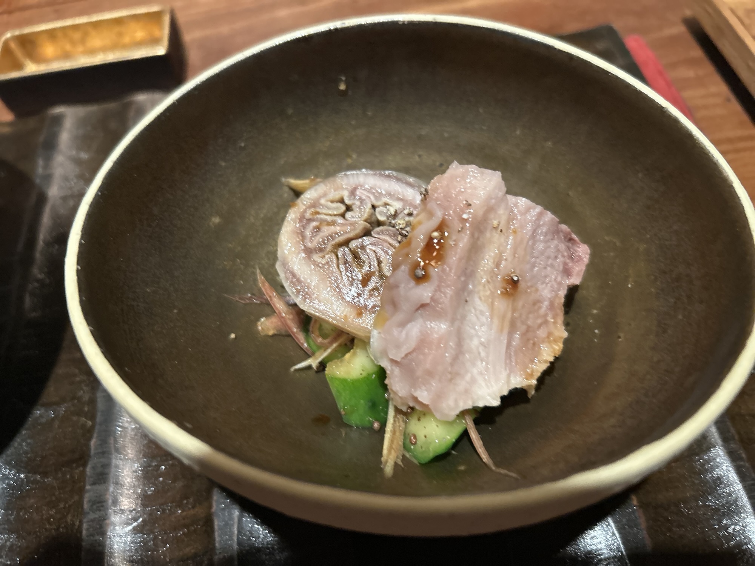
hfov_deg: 67.3
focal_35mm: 26
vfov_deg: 53.1
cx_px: 378
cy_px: 283
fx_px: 567
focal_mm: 5.7
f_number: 1.5
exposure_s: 1/33
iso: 400
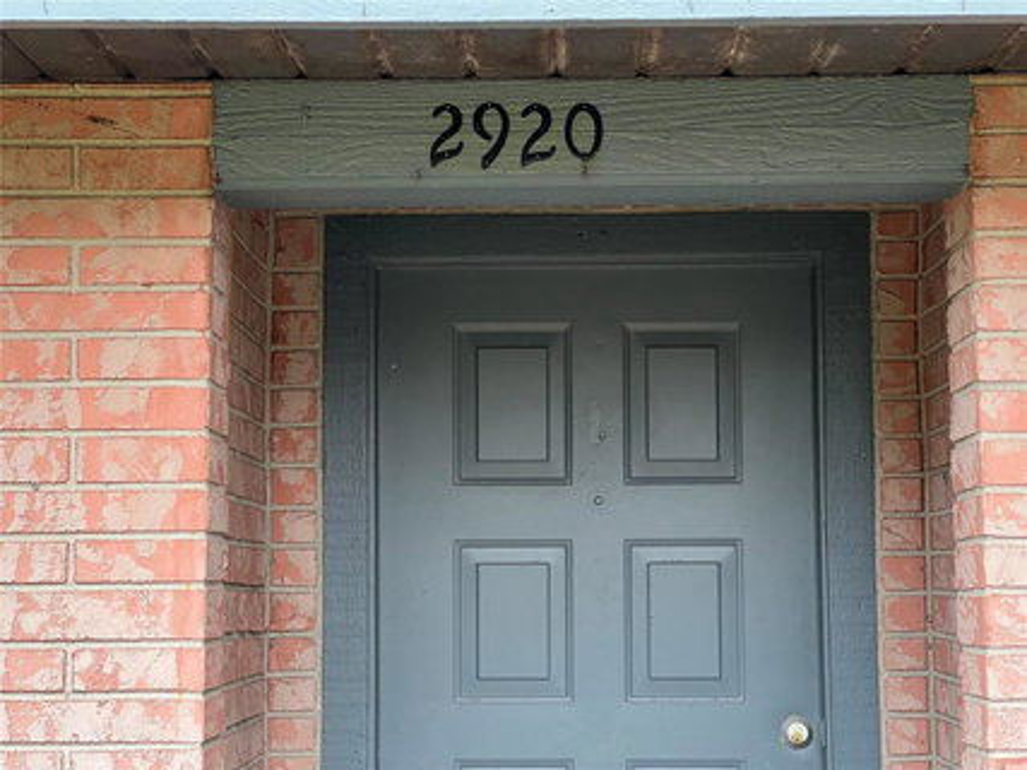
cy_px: 385
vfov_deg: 19.1
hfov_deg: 25.3
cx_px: 514
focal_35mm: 77
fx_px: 2284
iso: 64
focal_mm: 9
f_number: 2.8
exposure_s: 1/99
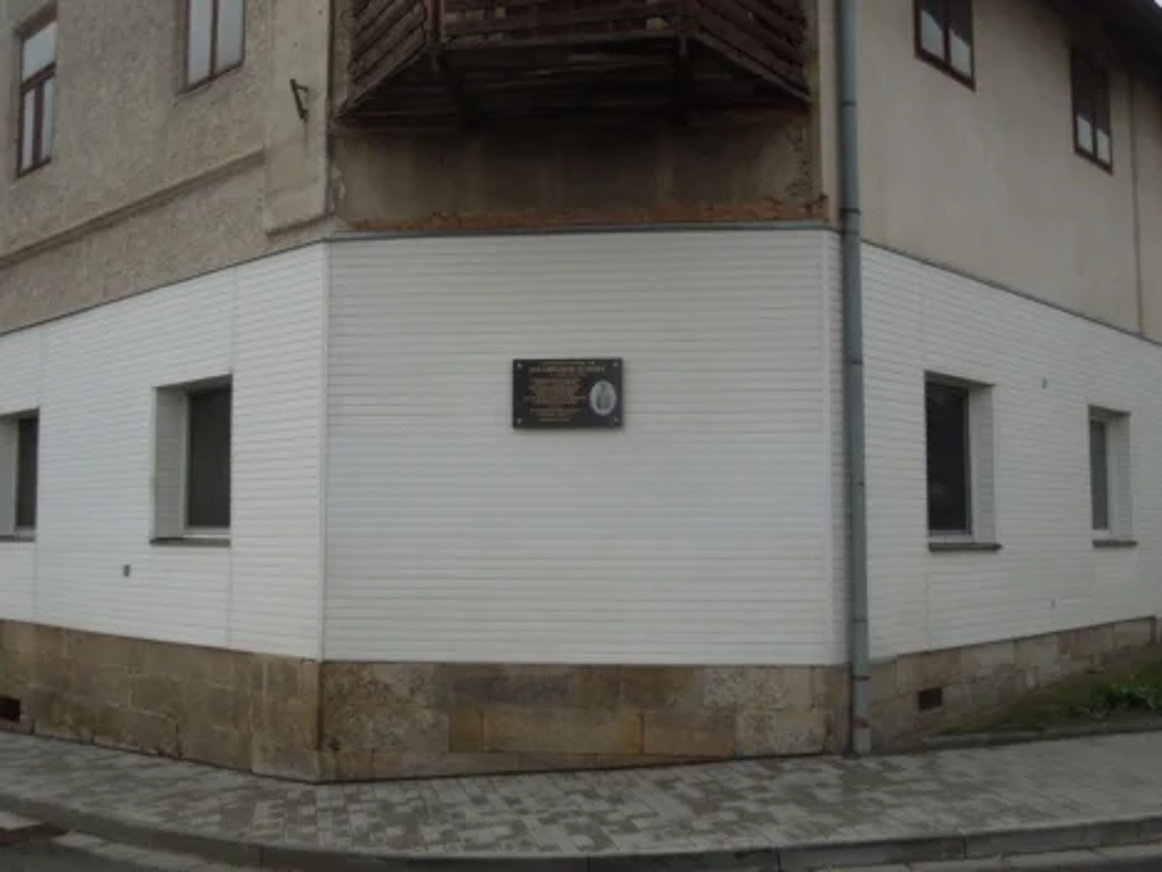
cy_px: 436
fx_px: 1175
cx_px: 581
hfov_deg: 52.6
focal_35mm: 35
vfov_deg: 40.7
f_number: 7.4
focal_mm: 6.3
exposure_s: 1/500
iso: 400
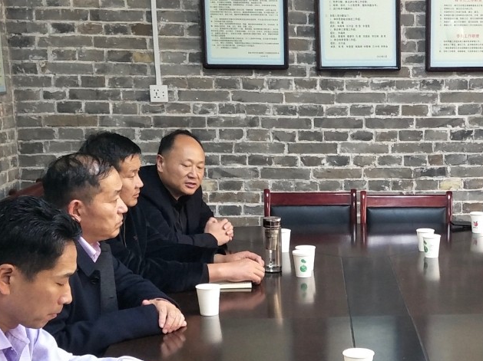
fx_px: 781
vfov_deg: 25.5
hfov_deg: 33.2
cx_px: 396
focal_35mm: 56
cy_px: 300
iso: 225
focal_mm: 3.79
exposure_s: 1/33
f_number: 1.7
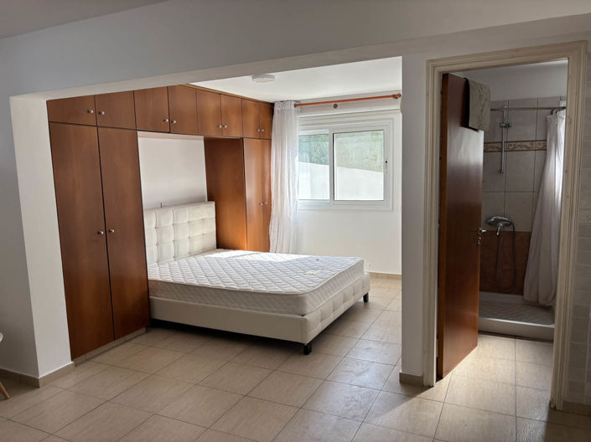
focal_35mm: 26
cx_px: 296
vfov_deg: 53.0
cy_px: 221
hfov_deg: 67.3
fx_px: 444
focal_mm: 5.96
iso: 50
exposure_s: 1/320
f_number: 1.6
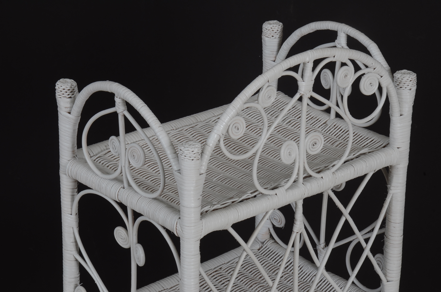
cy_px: 146
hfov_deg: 14.9
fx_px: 1687
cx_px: 220
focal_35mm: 138
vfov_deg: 9.9
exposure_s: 1/80
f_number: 22
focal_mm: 92
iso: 160
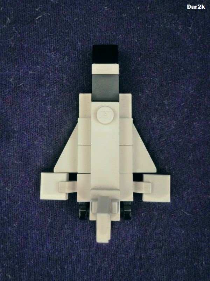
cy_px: 140
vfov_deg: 55.4
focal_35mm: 33
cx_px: 105
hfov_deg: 42.9
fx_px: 267
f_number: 3.6
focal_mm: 5.9
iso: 400
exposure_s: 1/13
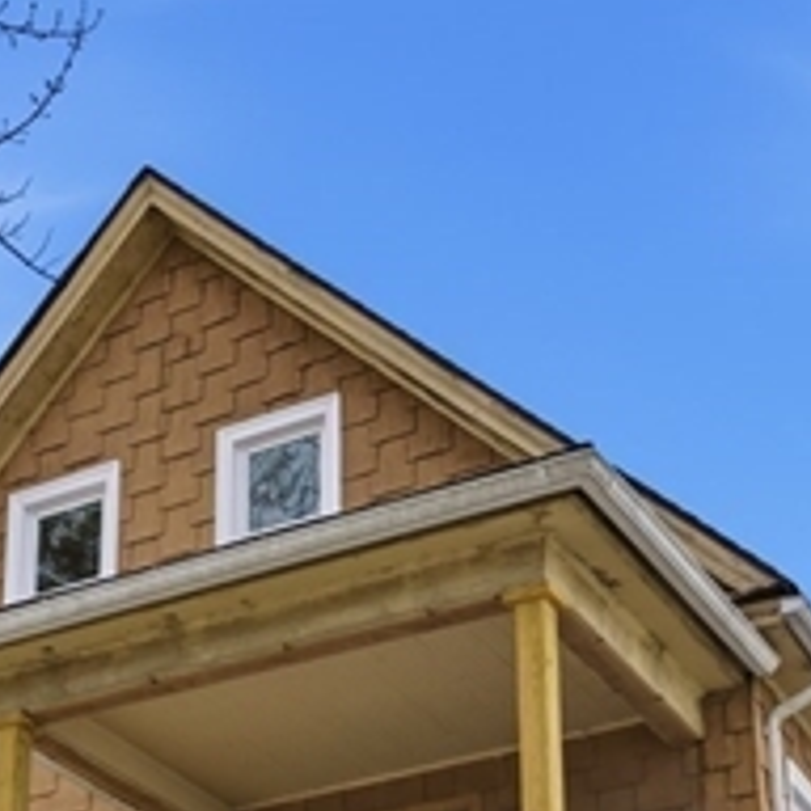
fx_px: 2113
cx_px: 372
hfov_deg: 21.7
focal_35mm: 80
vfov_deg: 20.1
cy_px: 1031
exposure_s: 1/1600
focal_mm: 17.6
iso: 100
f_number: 7.1
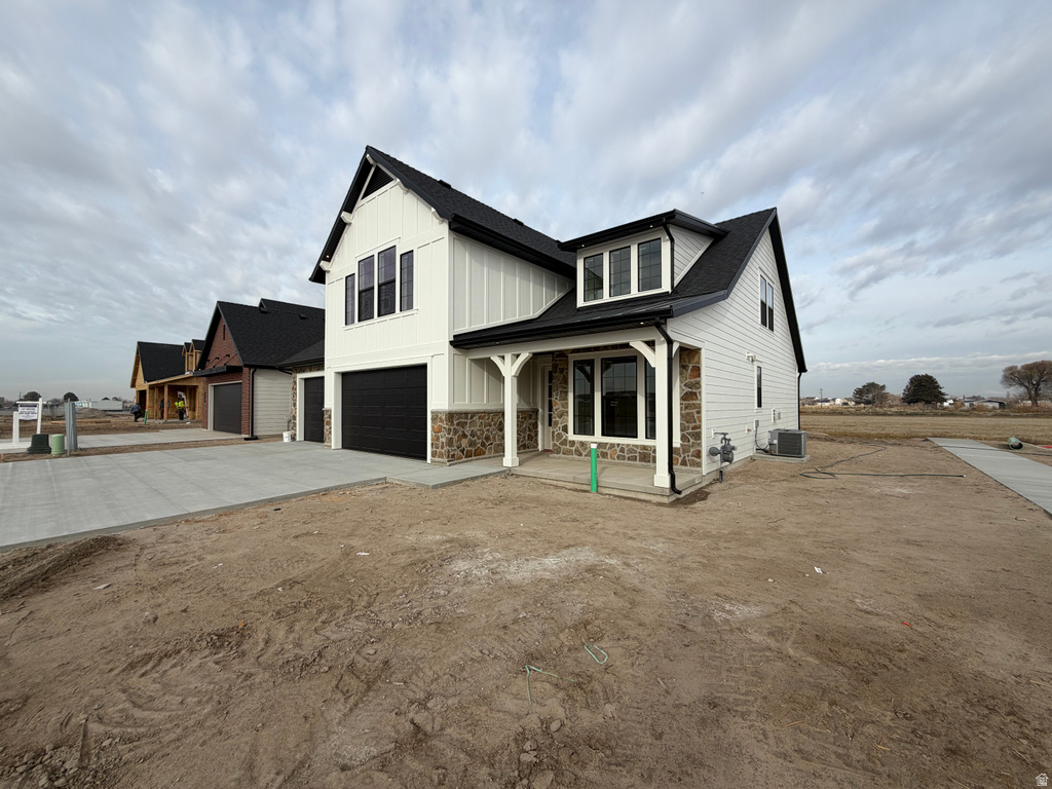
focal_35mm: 14
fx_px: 425
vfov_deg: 85.7
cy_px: 394
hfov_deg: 102.1
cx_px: 526
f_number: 2.2
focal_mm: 2.22
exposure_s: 1/820
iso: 20
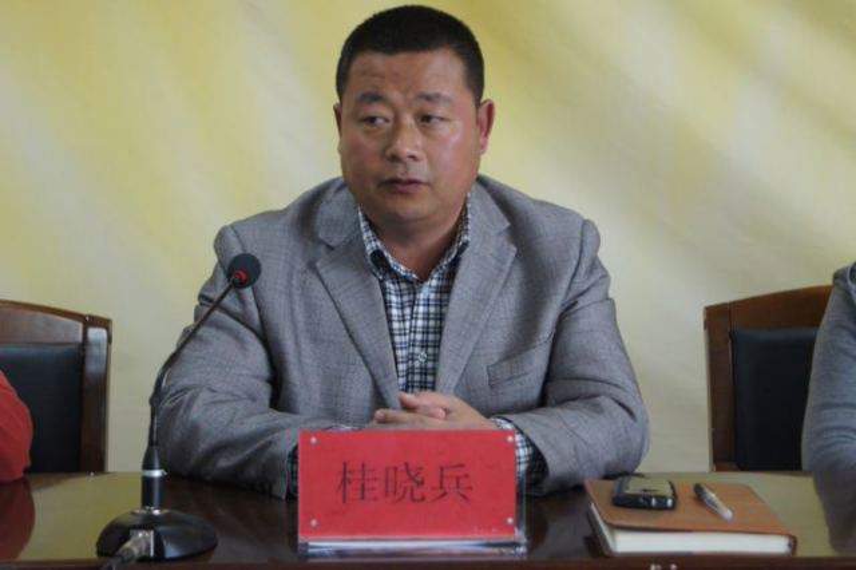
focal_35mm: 82
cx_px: 428
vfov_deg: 16.5
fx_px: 1961
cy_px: 285
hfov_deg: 24.6
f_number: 5.6
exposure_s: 1/50
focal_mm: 55
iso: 1600
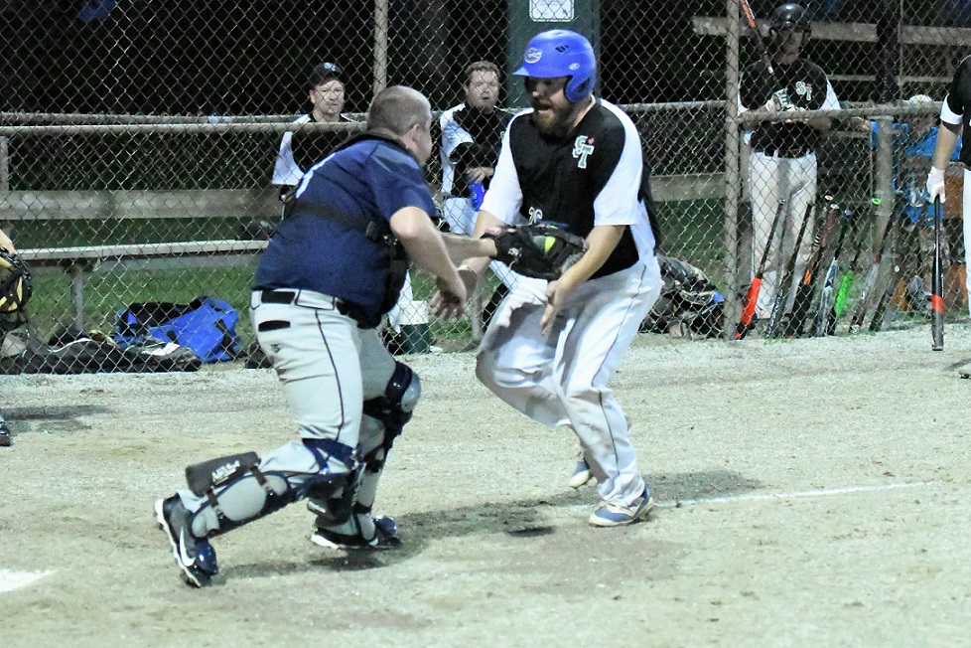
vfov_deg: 13.0
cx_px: 486
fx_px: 2832
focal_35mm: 105
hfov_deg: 19.5
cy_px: 324
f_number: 2.8
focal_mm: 70
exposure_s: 1/1000
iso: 51200
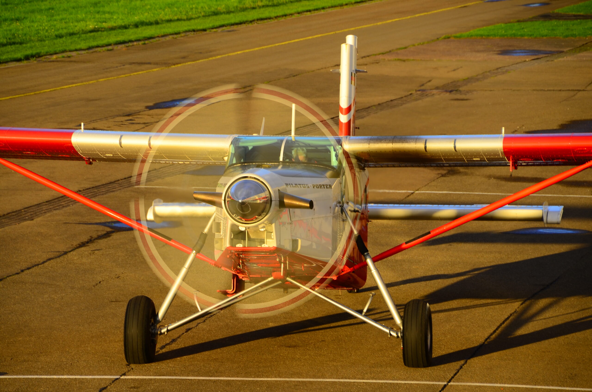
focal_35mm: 278
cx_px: 296
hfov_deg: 7.4
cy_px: 196
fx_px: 4554
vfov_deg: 4.9
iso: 100
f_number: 10
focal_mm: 185
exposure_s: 1/80
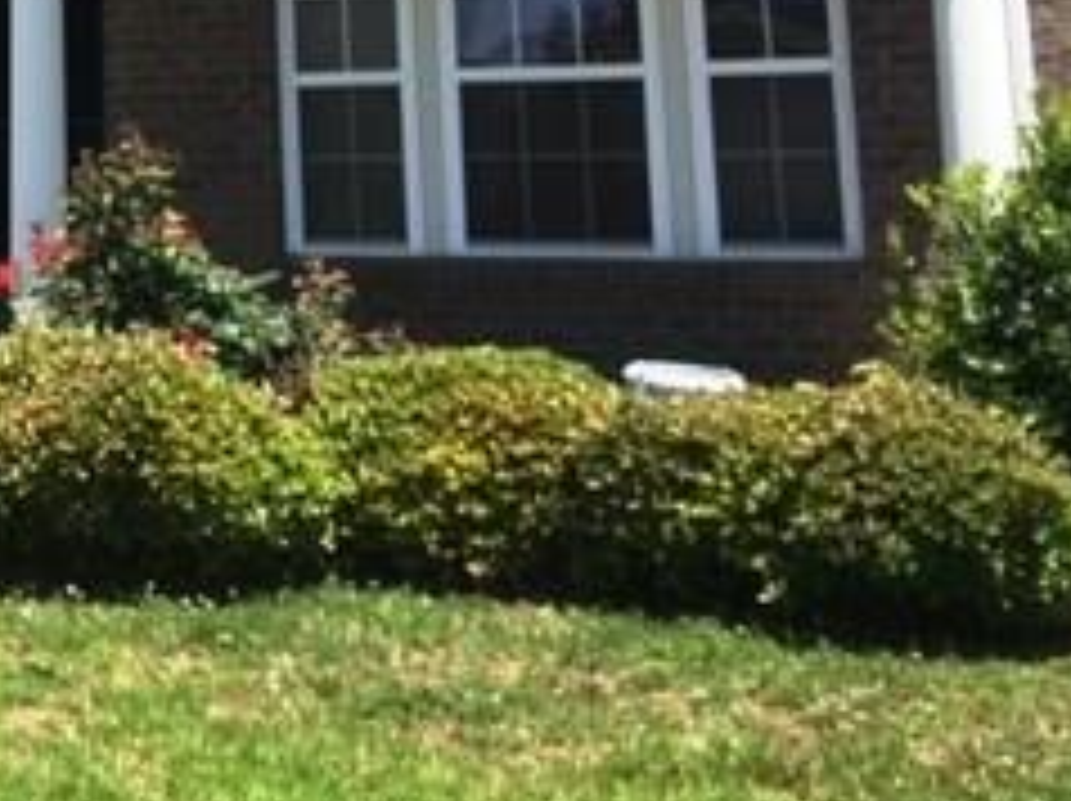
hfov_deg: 23.1
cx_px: -184
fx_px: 2411
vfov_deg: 17.9
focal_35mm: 78
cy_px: -176
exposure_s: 1/1014
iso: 32
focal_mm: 4.15
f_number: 2.2
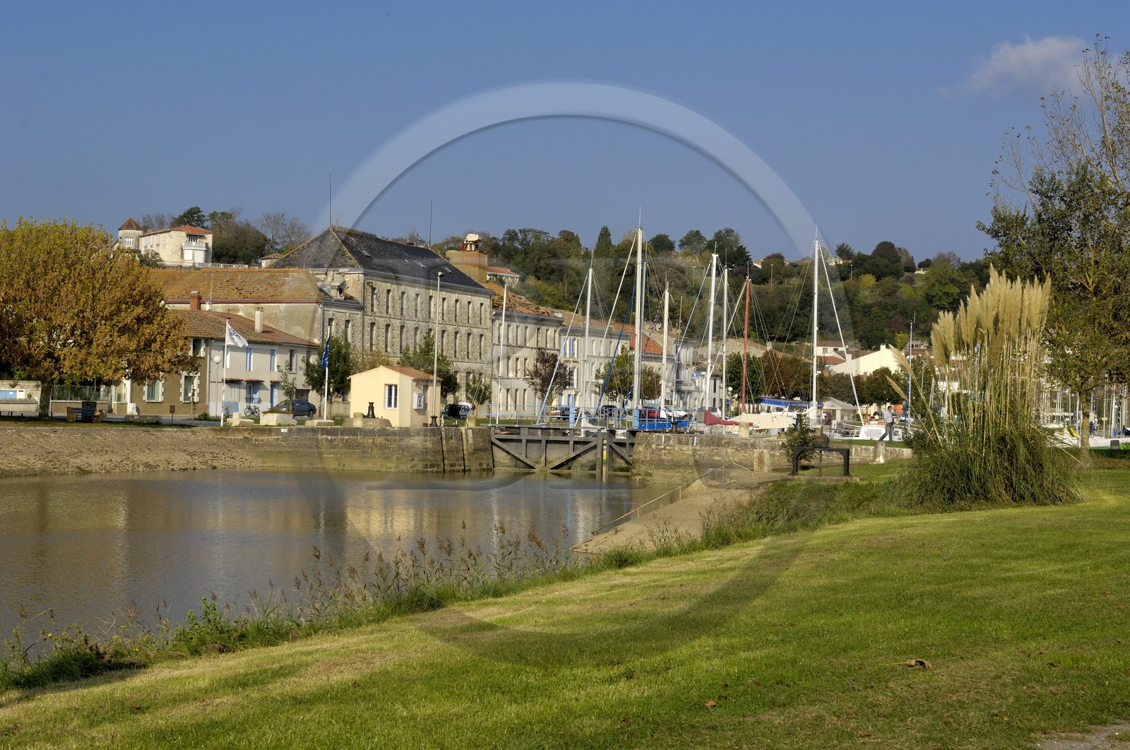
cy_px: 375
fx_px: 1975
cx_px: 565
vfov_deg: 21.5
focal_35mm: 63
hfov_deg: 31.9
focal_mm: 42
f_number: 11
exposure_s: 1/160
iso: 100
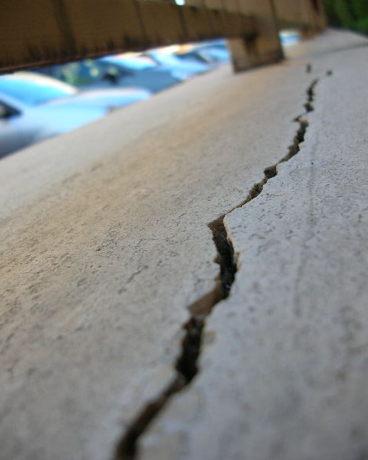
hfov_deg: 40.1
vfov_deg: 49.1
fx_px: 504
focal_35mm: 37
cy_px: 217
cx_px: 183
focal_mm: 5.8
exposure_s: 1/144
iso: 50
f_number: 2.8
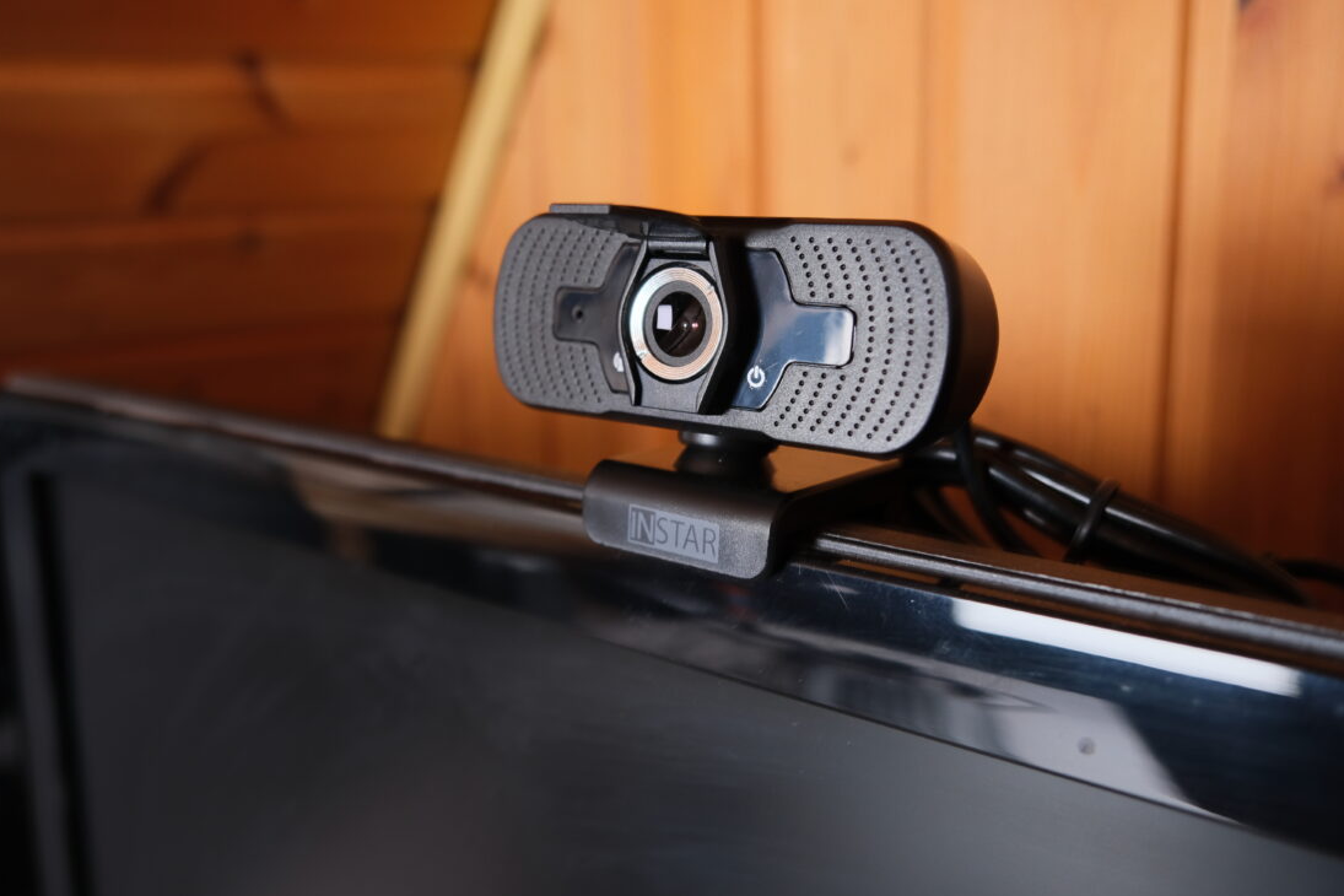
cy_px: 439
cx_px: 631
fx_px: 1157
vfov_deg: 42.3
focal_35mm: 31
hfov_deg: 60.2
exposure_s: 1/27
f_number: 4
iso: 500
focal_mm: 19.2
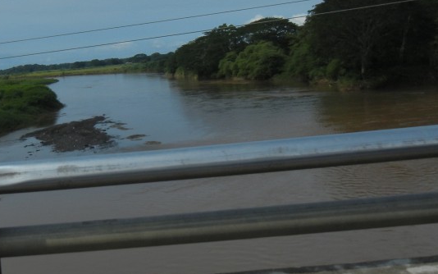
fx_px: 728
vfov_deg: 21.2
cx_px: 119
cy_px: 89
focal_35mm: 61
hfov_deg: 32.9
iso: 160
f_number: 7
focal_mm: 5.4
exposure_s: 1/1000
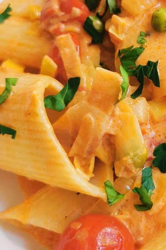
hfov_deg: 18.9
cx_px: 171
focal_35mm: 70
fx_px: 484
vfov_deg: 28.5
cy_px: 67
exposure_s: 1/120
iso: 200
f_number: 1.6
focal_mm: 5.56
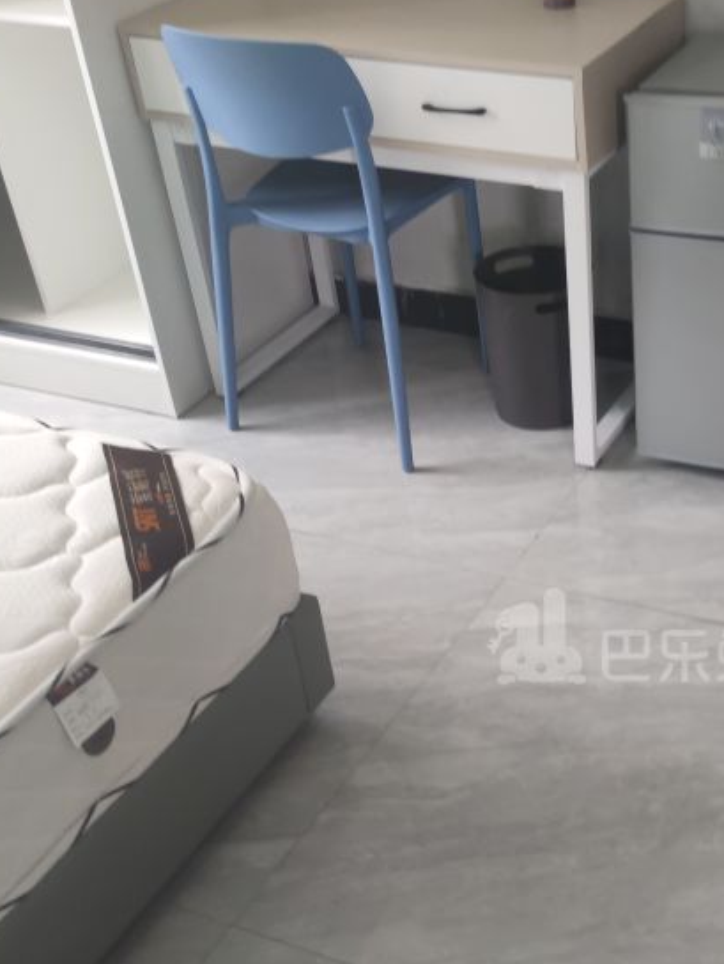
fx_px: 1310
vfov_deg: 40.0
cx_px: 628
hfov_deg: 29.8
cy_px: 638
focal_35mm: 47
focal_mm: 6.72
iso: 168
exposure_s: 1/100
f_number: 1.69
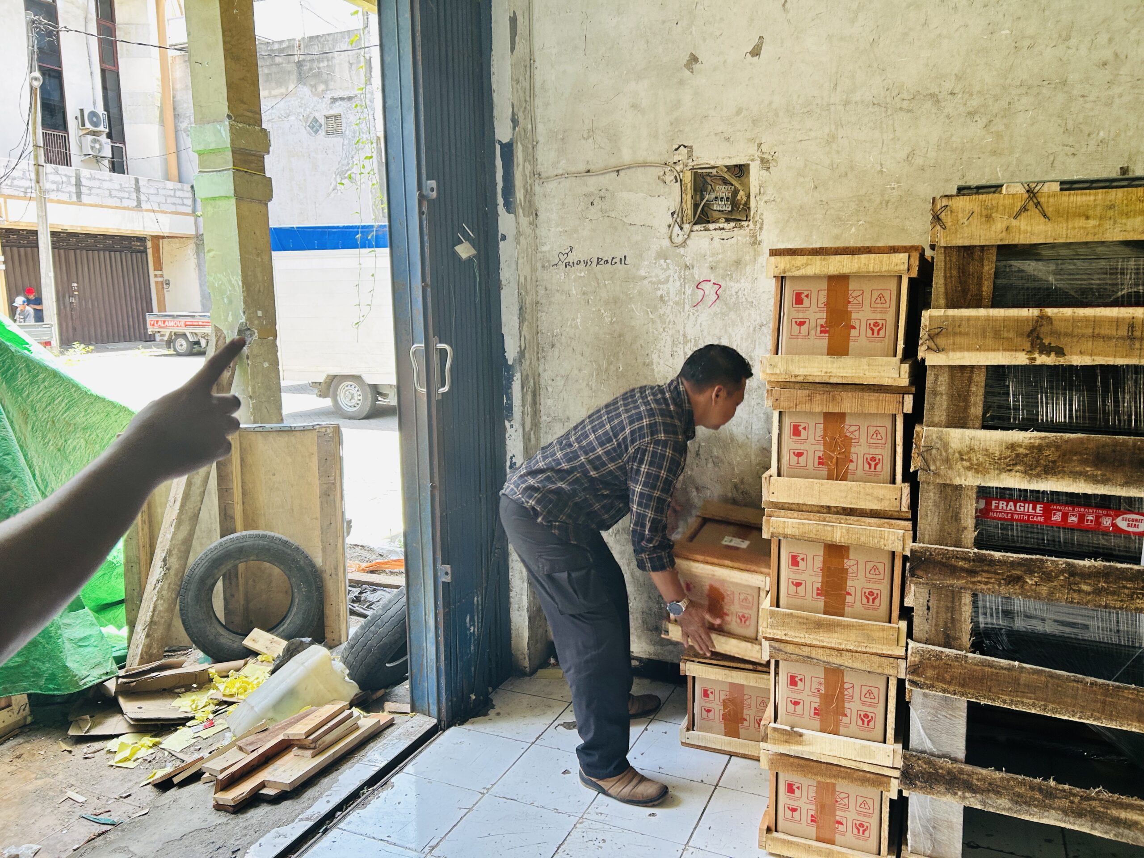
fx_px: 859
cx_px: 572
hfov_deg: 67.3
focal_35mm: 26
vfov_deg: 53.1
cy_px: 429
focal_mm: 5.7
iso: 40
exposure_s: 1/121
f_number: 1.5
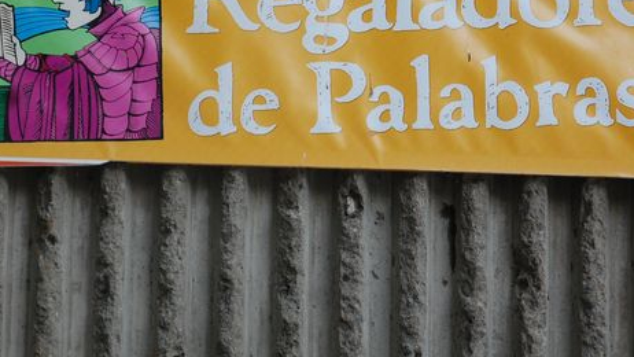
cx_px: 276
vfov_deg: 6.0
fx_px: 3428
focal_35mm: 204
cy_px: 87
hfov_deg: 10.6
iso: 400
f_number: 5.6
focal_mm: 75
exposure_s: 1/320
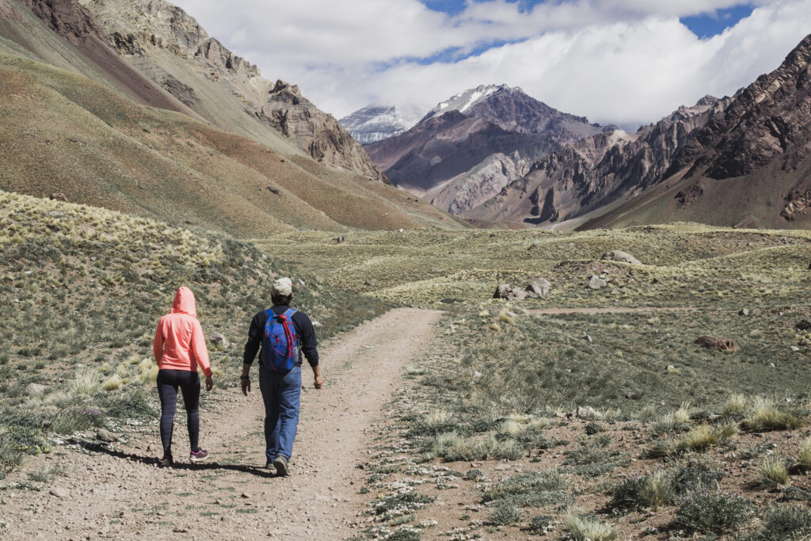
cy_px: 270
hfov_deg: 37.8
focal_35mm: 52
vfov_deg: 25.8
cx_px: 406
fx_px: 1183
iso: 100
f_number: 8
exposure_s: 1/250
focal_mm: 35
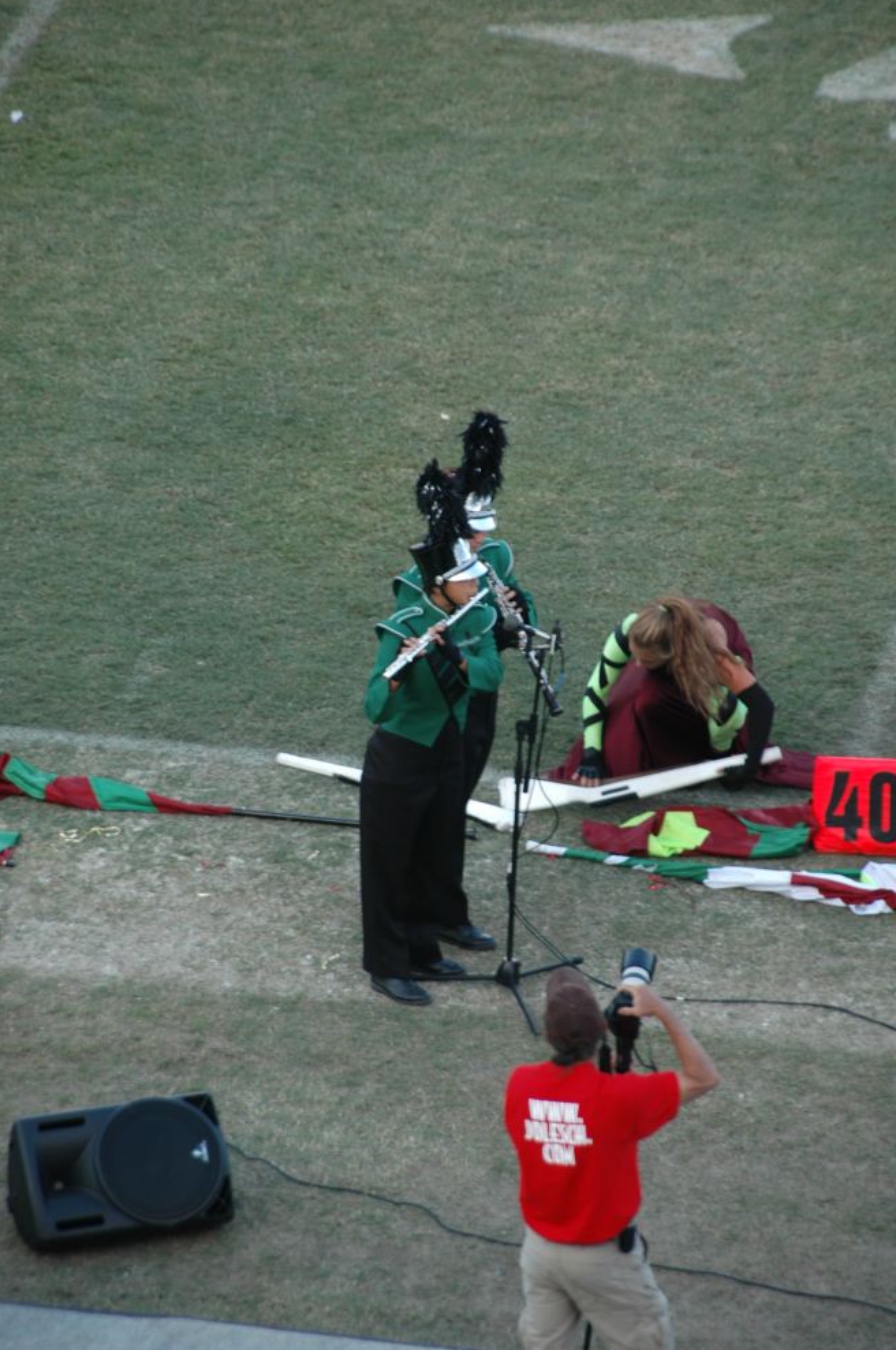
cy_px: 664
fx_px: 11642
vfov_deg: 6.6
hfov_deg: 4.4
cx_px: 456
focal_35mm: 311
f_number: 5.6
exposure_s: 1/60
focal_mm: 200
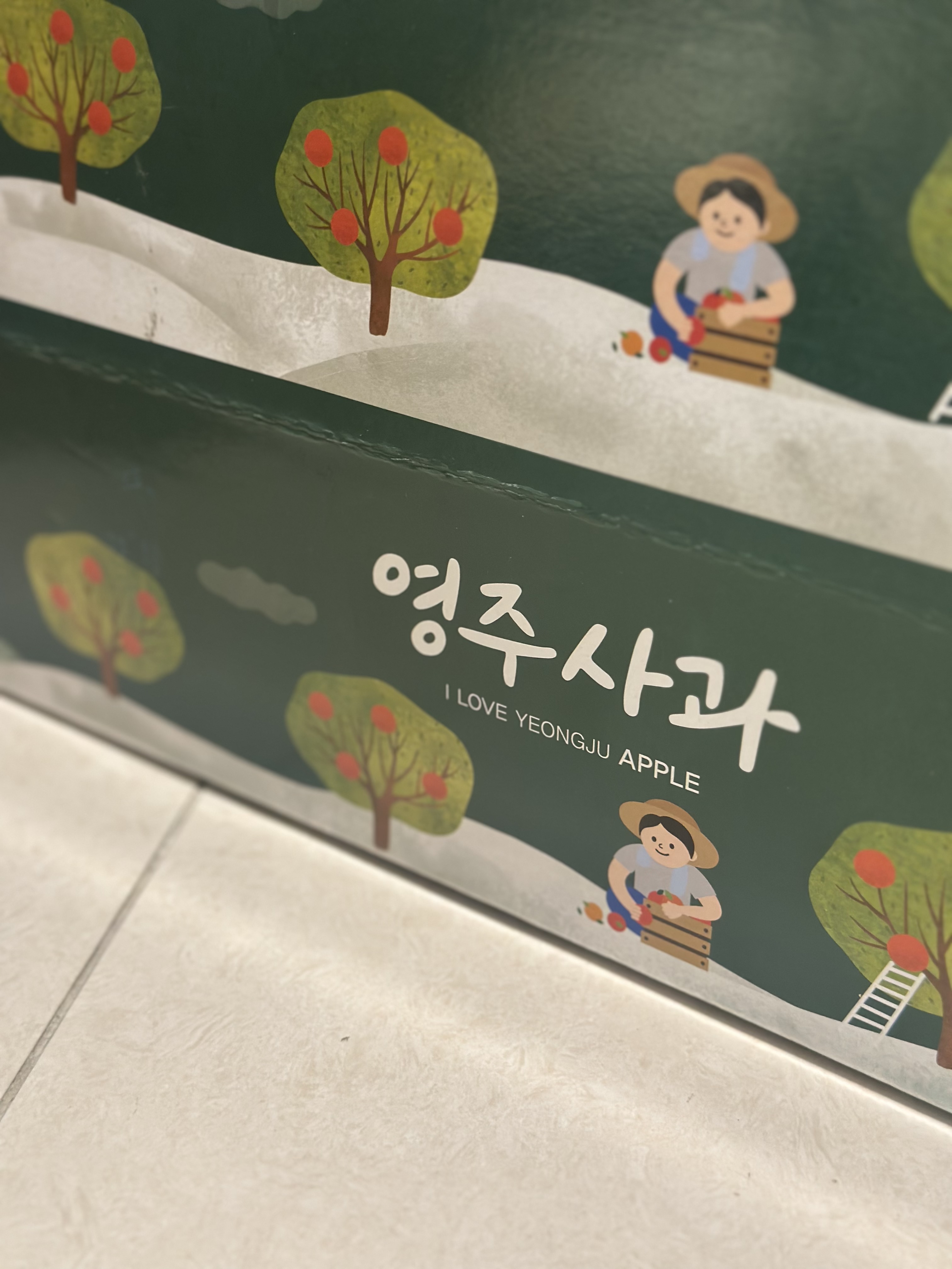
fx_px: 1760
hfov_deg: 30.3
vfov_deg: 39.7
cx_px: 476
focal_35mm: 48
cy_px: 634
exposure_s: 1/60
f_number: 1.78
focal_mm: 6.86
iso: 200
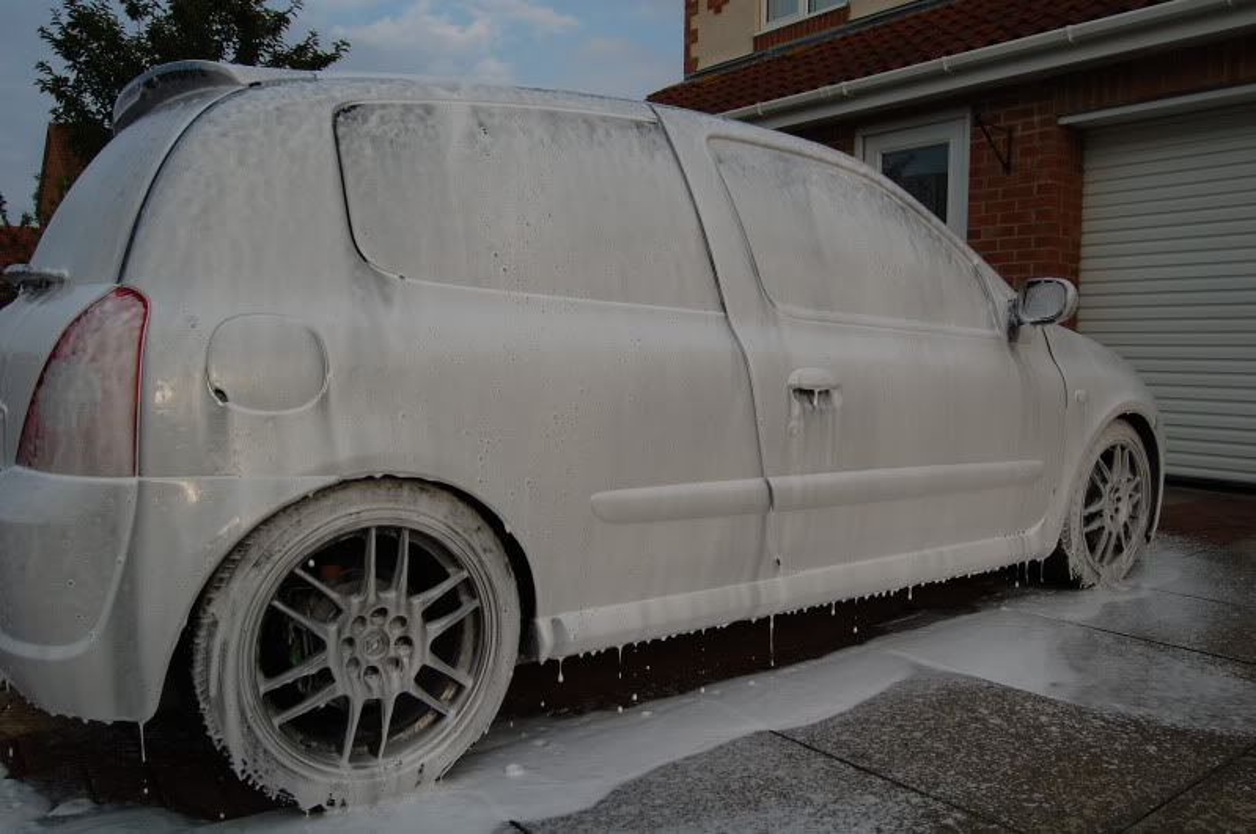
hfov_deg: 67.4
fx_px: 941
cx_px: 628
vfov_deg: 47.8
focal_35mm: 27
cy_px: 417
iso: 200
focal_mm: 18
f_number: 9
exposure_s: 1/320
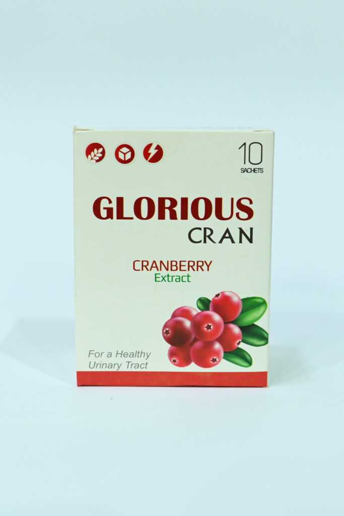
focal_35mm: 52
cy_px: 258
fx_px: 745
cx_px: 172
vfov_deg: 38.2
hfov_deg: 26.0
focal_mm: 35
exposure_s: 1/60
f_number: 4
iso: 1000
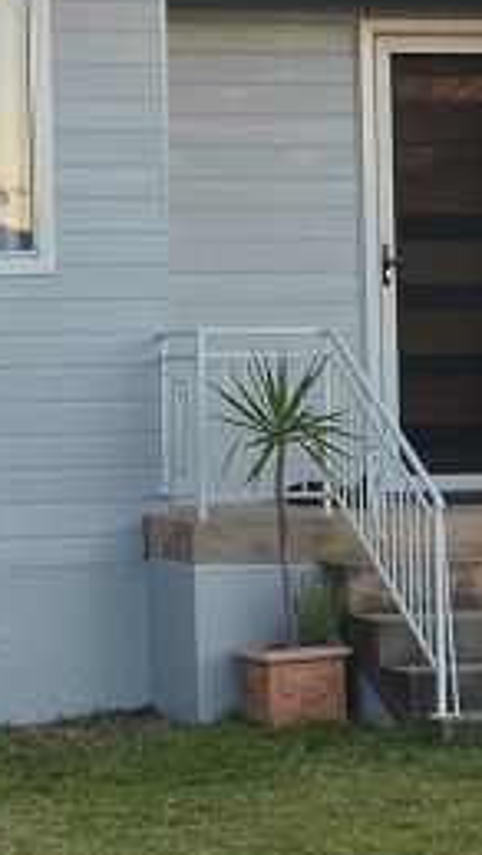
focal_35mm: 149
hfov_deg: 8.1
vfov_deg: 14.4
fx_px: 3380
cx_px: -43
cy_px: 234
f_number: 5.6
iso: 400
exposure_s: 1/125
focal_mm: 24
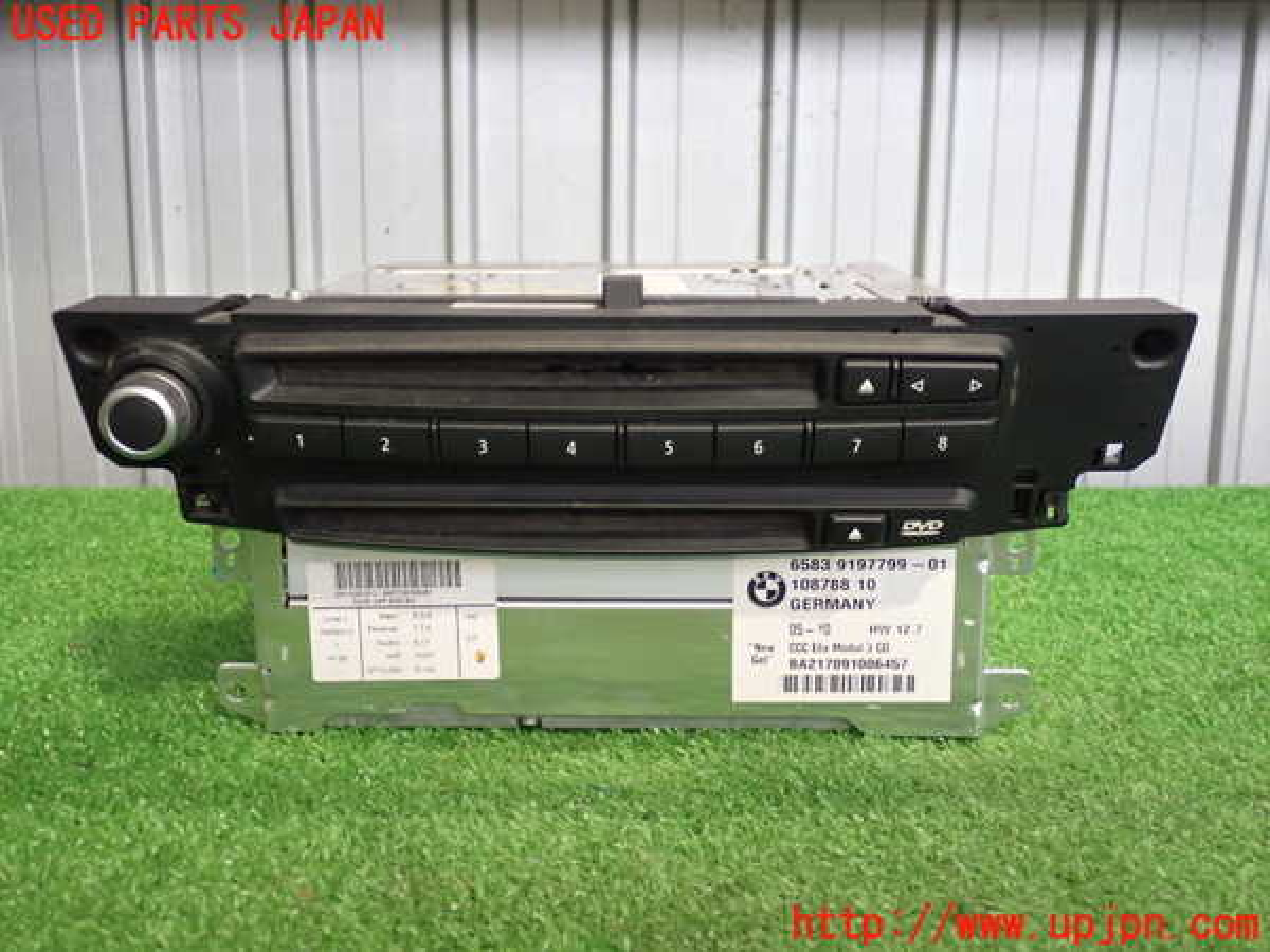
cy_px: 476
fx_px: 1504
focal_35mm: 41
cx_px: 635
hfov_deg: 45.8
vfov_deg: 35.1
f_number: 2.8
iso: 640
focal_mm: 7.31
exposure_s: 1/40
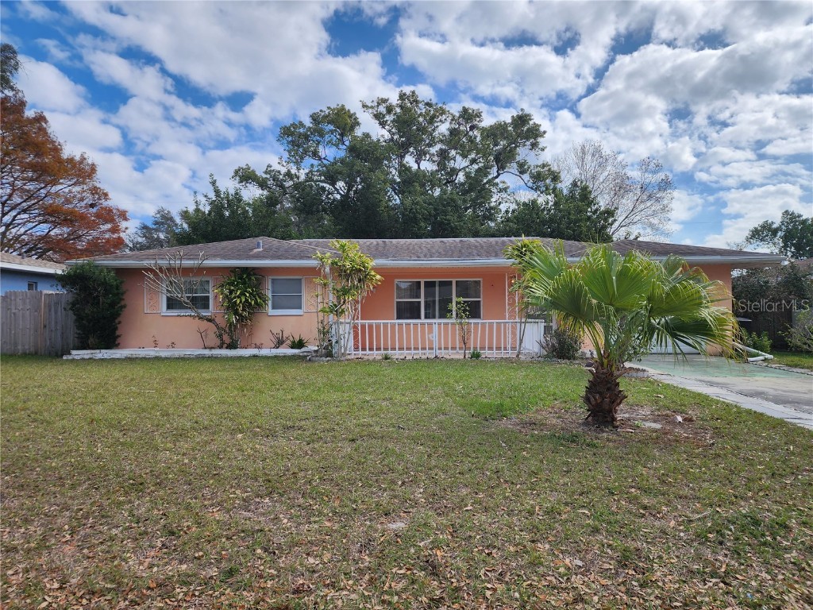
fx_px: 540
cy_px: 305
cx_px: 406
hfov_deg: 73.9
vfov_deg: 58.9
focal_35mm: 23
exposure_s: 1/1465
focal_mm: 6.4
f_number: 1.8
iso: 12
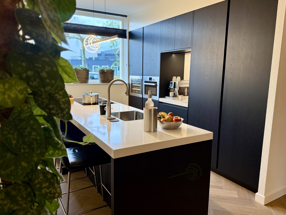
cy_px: 108
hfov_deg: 71.6
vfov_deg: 56.8
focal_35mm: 24
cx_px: 143
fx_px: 198
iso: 500
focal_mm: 6.76
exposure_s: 1/50
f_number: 1.78
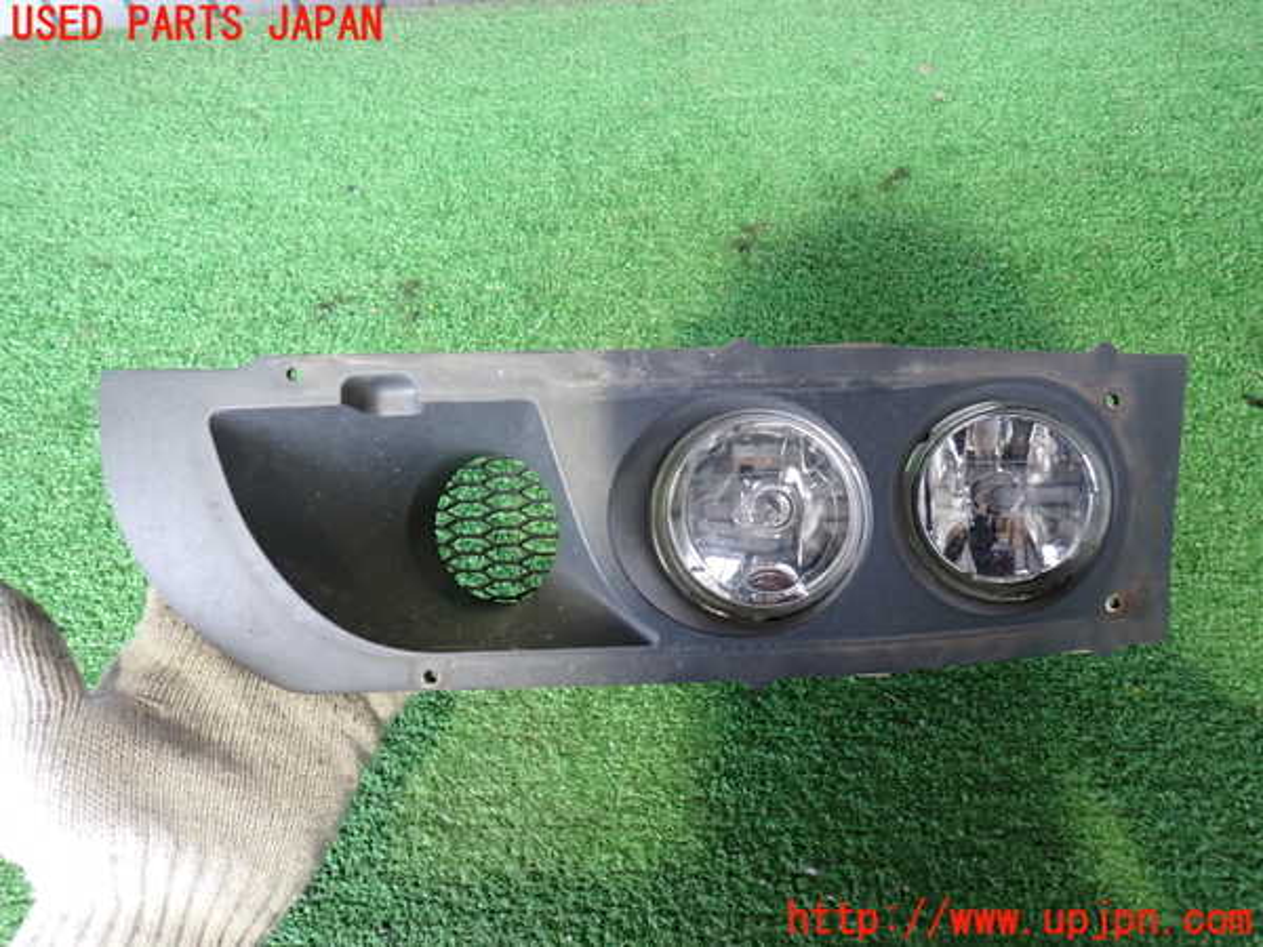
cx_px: 632
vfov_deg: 54.9
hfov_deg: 69.4
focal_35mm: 25
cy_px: 474
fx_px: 912
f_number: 2
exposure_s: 1/30
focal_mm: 4.5
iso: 500
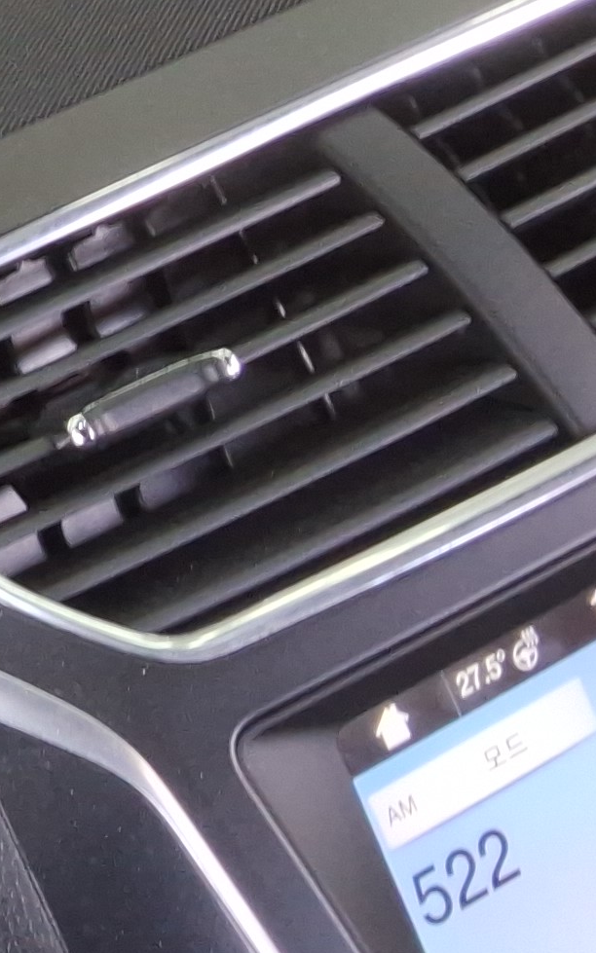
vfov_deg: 20.6
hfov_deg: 11.0
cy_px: 100
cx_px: -866
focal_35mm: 99
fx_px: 2573
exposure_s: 1/40
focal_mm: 2.91
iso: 54
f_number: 1.9
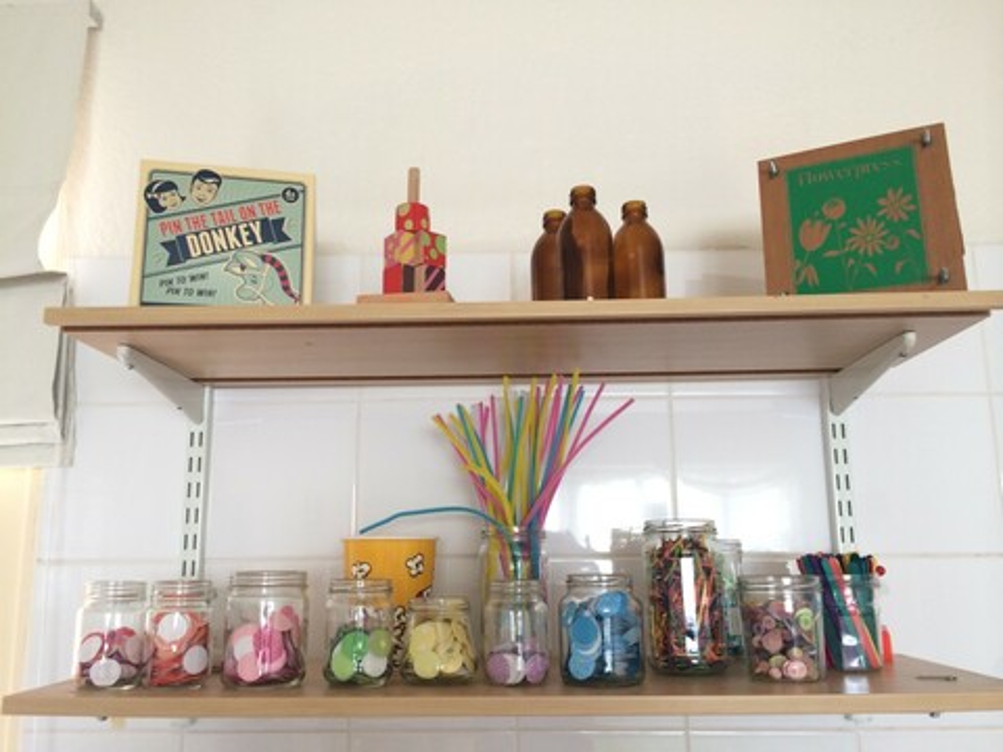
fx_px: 869
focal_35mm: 30
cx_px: 502
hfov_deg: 60.0
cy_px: 376
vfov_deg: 46.8
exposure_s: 1/30
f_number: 2.2
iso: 64
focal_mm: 4.12
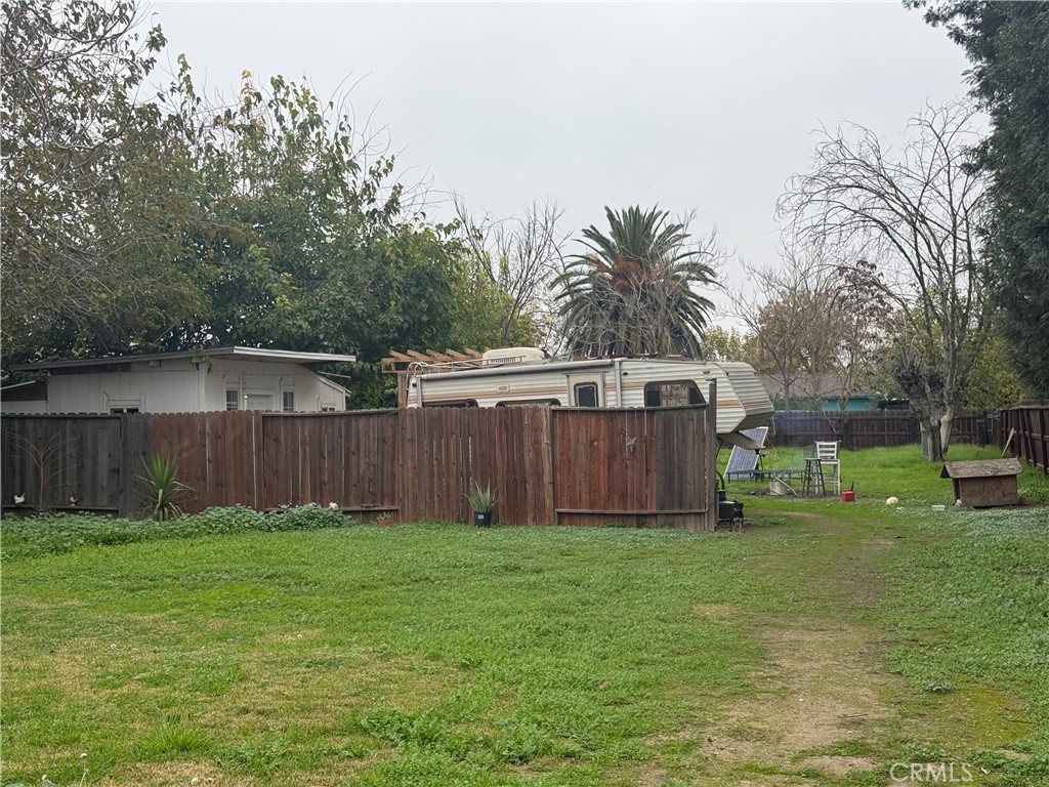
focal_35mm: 48
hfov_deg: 39.7
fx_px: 1455
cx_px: 524
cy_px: 394
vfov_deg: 30.3
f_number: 1.78
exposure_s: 1/712
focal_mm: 6.76
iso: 64
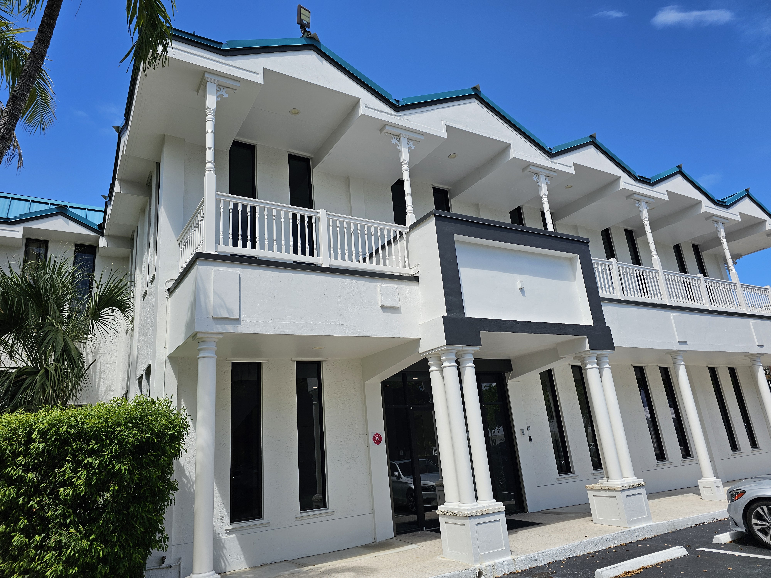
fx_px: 512
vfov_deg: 58.9
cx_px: 386
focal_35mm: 23
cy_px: 289
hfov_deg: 73.9
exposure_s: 1/720
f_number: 1.7
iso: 10
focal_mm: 6.3
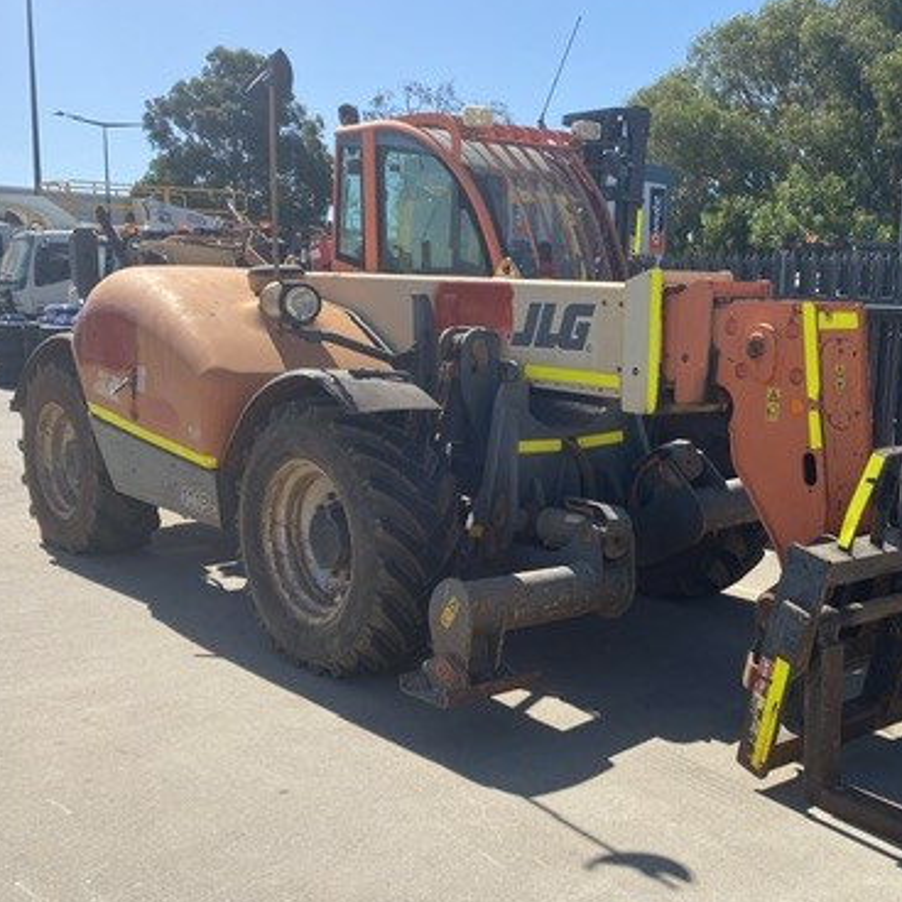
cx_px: 610
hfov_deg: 41.3
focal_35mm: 40
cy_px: 517
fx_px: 1179
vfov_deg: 41.8
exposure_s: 1/2890
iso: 32
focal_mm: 4.25
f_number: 1.8
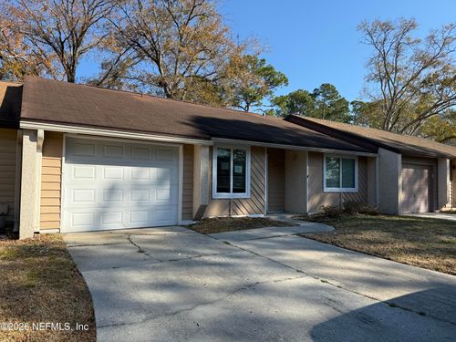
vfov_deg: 56.8
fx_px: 316
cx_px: 228
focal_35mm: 24
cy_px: 171
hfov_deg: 71.6
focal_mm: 6.76
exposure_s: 1/3021
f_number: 1.78
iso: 80
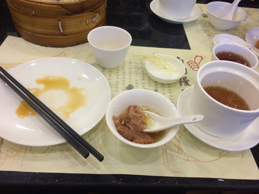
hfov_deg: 60.0
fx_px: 224
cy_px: 97
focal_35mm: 30
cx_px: 130
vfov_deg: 46.8
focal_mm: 4.12
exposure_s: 1/30
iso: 64
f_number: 2.2
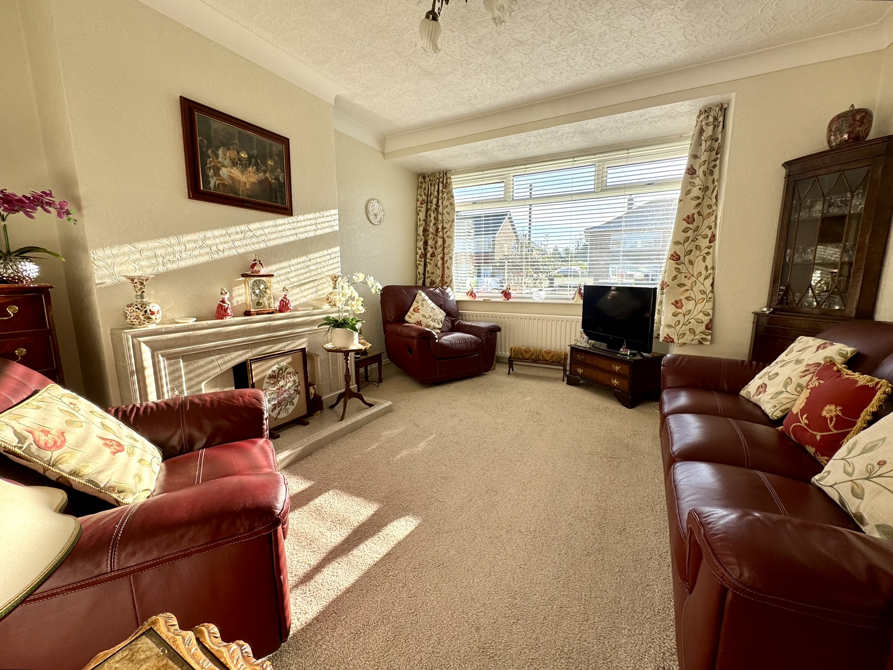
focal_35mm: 14
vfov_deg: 85.7
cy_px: 335
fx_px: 361
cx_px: 446
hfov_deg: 102.1
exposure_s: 1/321
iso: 40
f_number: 2.2
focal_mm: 2.22
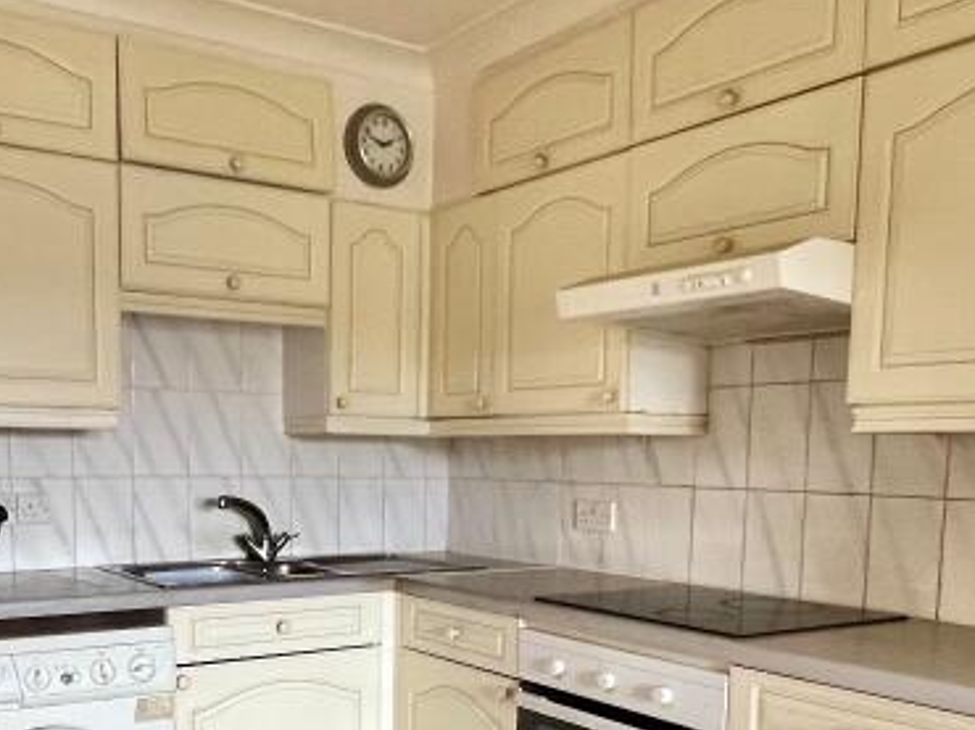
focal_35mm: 36
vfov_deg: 38.4
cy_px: 561
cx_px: 408
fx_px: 1013
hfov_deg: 51.2
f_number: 1.8
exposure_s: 1/63
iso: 250
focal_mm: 1.57
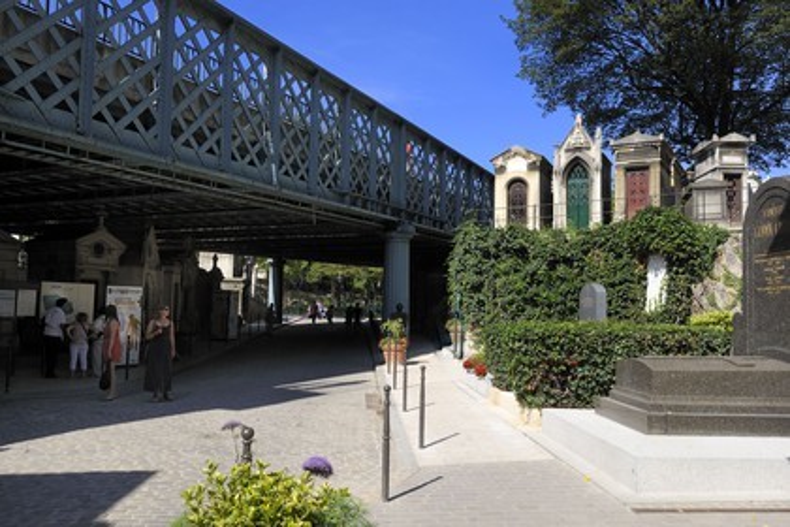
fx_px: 680
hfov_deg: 60.3
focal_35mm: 31
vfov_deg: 42.3
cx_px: 395
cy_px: 264
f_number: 13
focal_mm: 31
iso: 200
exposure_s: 1/125
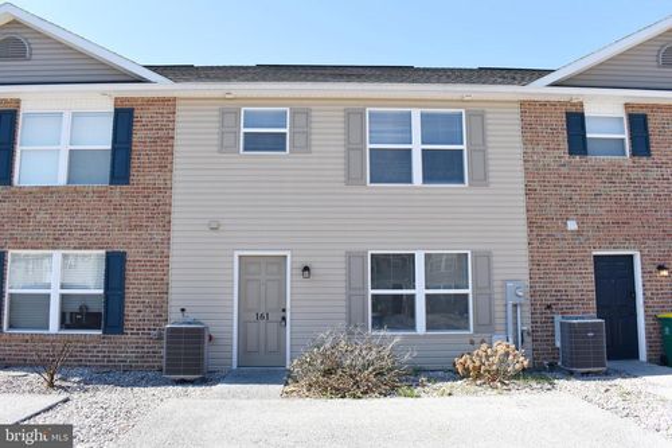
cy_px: 224
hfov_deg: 67.4
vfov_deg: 47.9
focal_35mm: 27
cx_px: 336
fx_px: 504
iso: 200
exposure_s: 1/320
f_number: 9
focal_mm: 18
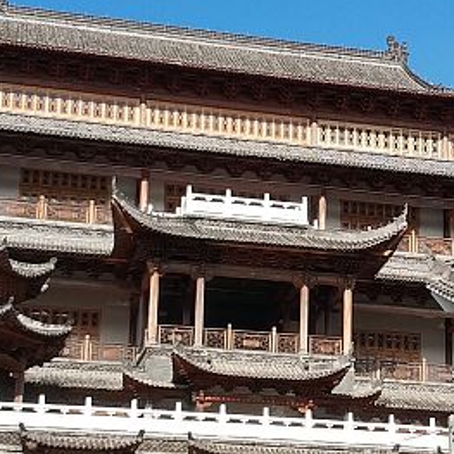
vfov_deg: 13.5
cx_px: 333
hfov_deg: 13.5
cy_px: 254
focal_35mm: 129
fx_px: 1914
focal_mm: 4.5
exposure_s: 1/1376
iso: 110
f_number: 2
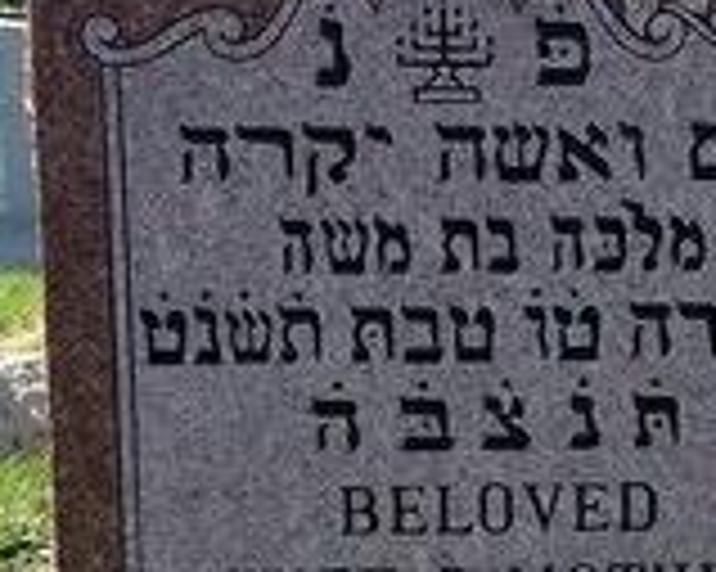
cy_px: 518
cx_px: 860
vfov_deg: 12.9
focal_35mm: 118
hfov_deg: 15.7
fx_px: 2499
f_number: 2.2
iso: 32
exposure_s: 1/720
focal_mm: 4.12
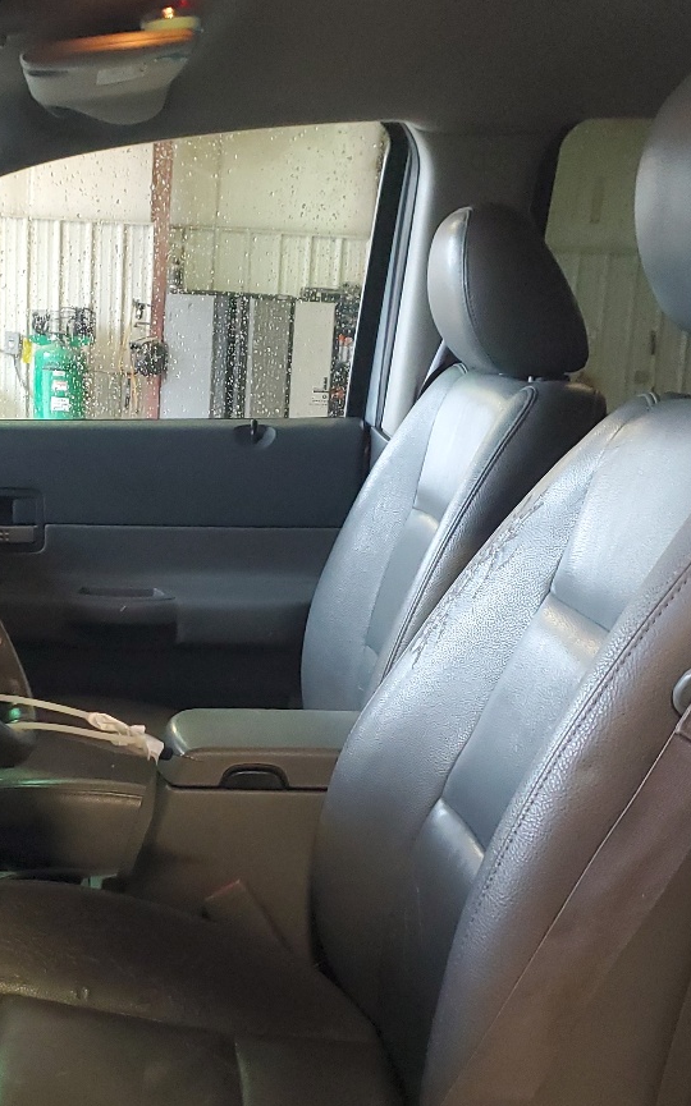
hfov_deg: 25.2
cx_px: 233
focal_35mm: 51
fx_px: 1538
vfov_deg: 39.0
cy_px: 762
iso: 355
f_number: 1.5
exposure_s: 1/60.2
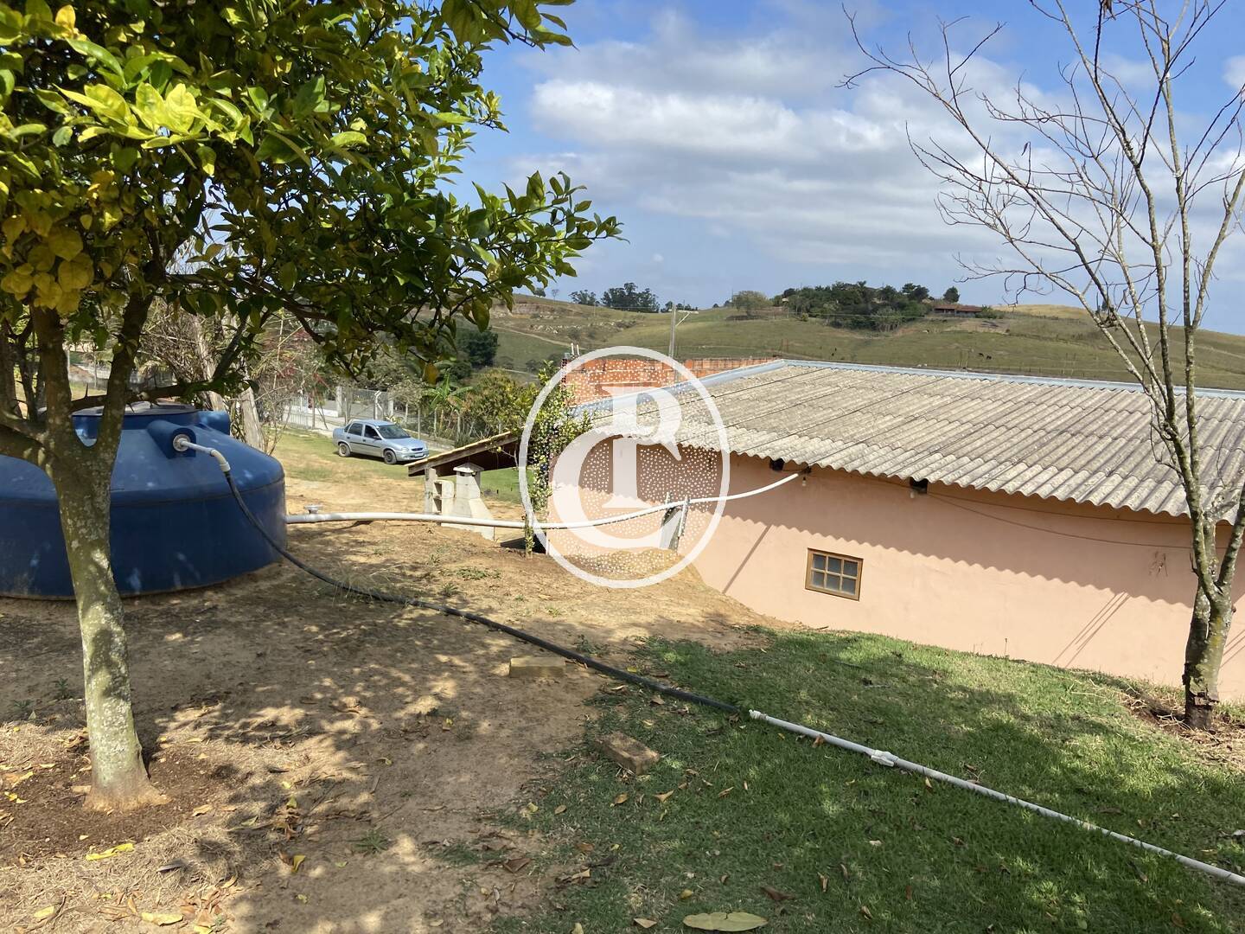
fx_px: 935
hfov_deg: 67.3
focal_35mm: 26
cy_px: 467
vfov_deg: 53.1
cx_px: 622
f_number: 1.8
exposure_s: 1/2755
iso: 32
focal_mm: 4.25
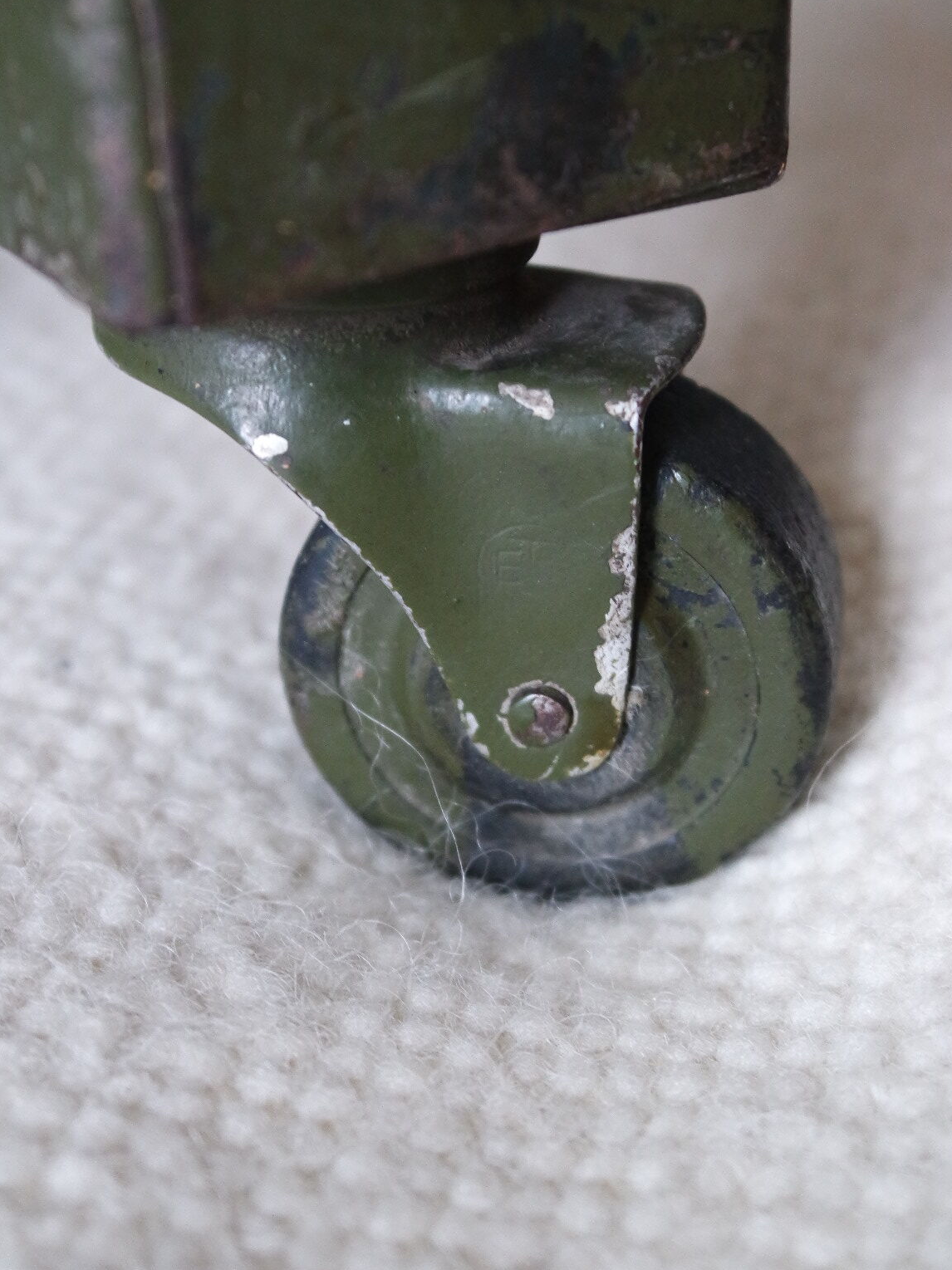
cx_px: 477
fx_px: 2751
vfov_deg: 26.0
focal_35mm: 75
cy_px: 587
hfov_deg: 19.6
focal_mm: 45
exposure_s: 1/60
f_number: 6.3
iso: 1600
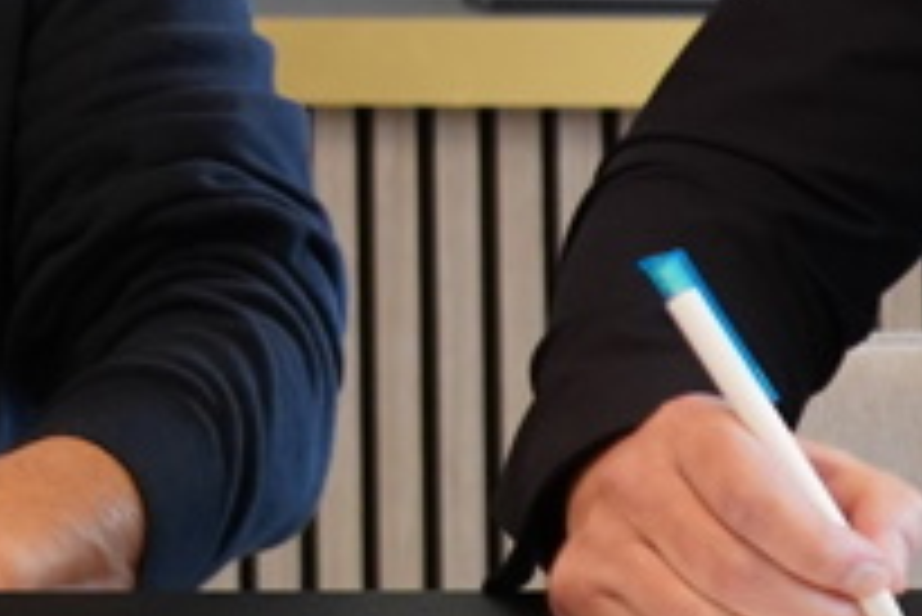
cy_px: -724
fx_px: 5074
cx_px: -706
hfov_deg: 9.9
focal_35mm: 198
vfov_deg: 6.7
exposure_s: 1/250
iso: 1600
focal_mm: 31
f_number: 3.5
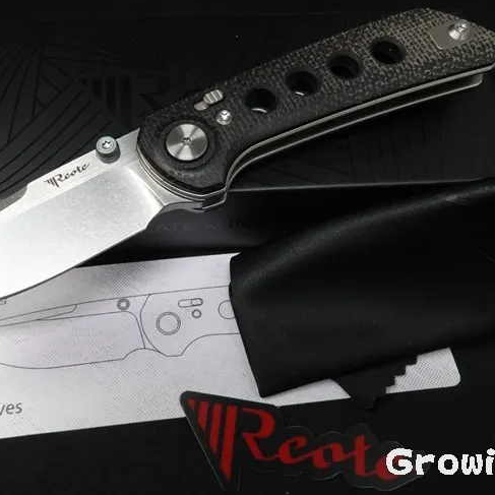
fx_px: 502
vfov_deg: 52.5
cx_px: 196
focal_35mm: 31
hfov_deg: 52.2
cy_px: 245
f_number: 11
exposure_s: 1/30
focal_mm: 9
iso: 1000
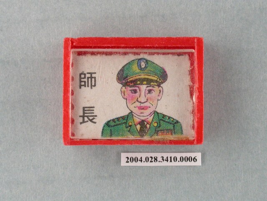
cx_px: 134
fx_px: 1111
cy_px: 100
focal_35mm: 144
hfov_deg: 13.7
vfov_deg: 10.3
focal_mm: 29.9
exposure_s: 1/30
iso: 200
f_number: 6.2
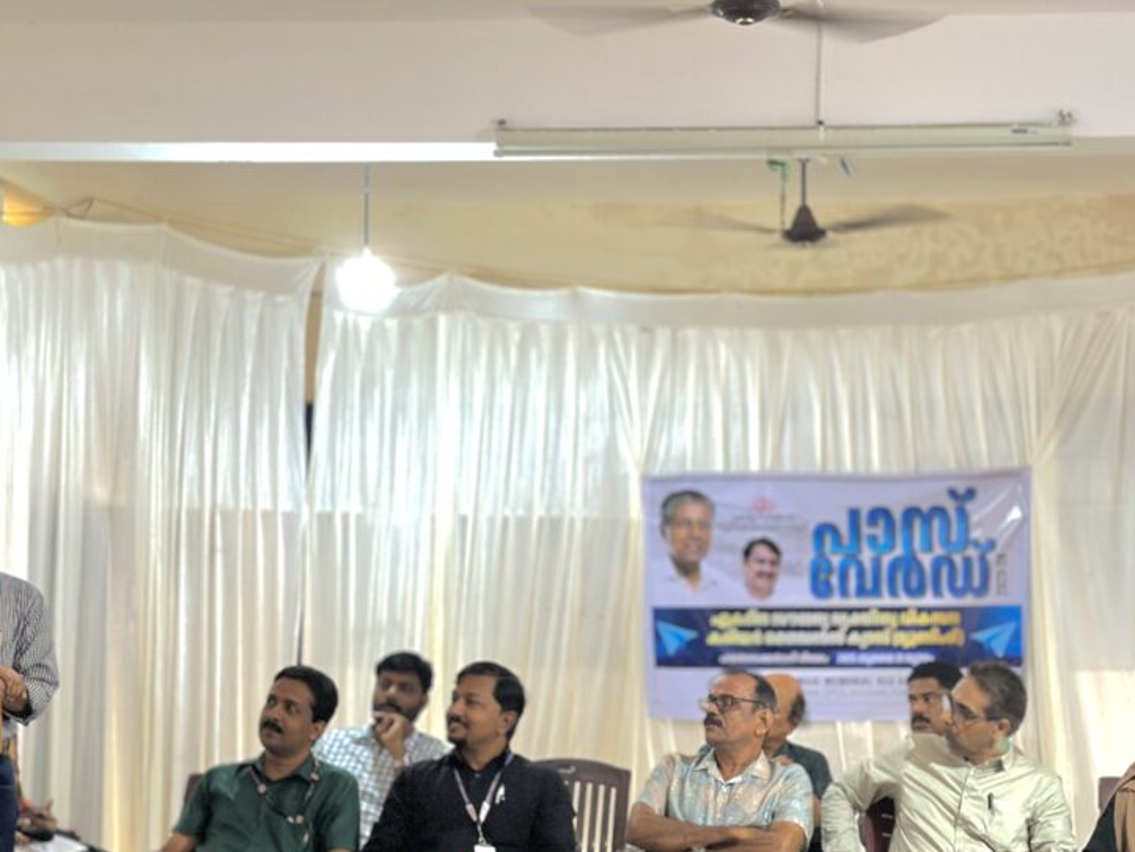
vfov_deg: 20.7
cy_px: 490
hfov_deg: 27.3
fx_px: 2329
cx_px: 678
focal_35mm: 71
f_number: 1.78
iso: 320
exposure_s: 1/33
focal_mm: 6.86
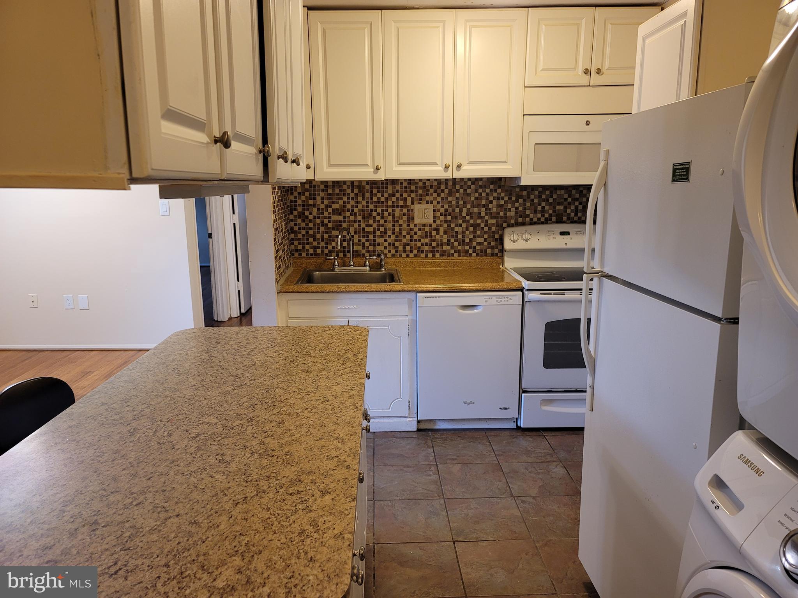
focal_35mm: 25
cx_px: 399
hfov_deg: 69.4
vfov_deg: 54.9
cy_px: 299
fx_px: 576
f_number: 1.8
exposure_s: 1/60
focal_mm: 7
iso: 200
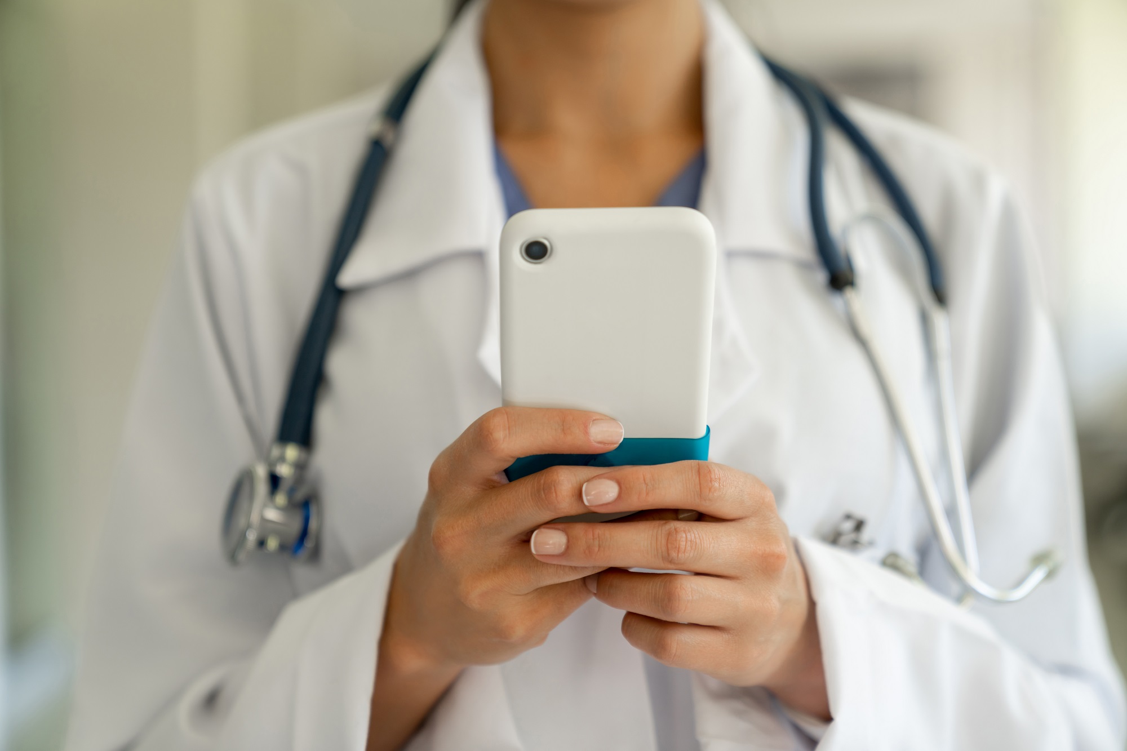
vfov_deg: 20.3
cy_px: 376
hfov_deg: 30.1
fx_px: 2097
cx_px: 564
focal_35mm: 67
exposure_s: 1/250
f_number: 2.8
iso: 250
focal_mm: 67
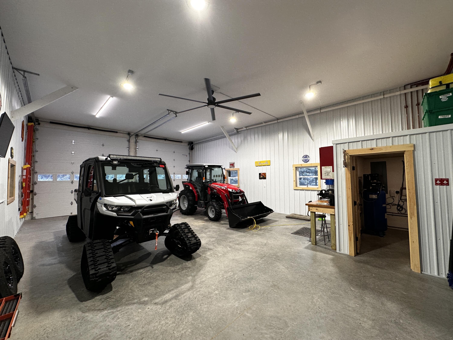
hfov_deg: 102.1
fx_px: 183
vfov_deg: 85.7
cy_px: 170
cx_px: 226
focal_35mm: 14
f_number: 2.2
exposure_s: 1/120
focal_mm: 2.22
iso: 160
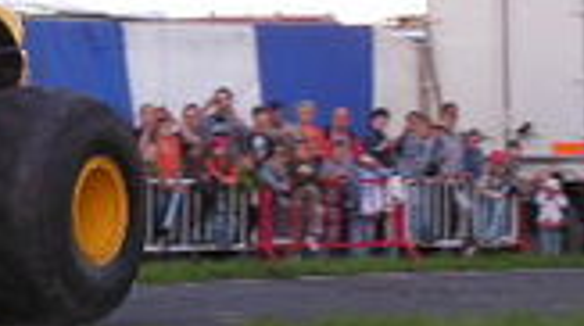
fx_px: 4143
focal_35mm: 268
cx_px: -122
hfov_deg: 8.0
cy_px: 120
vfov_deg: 4.5
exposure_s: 1/80
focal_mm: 13.4
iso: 80
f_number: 3.3
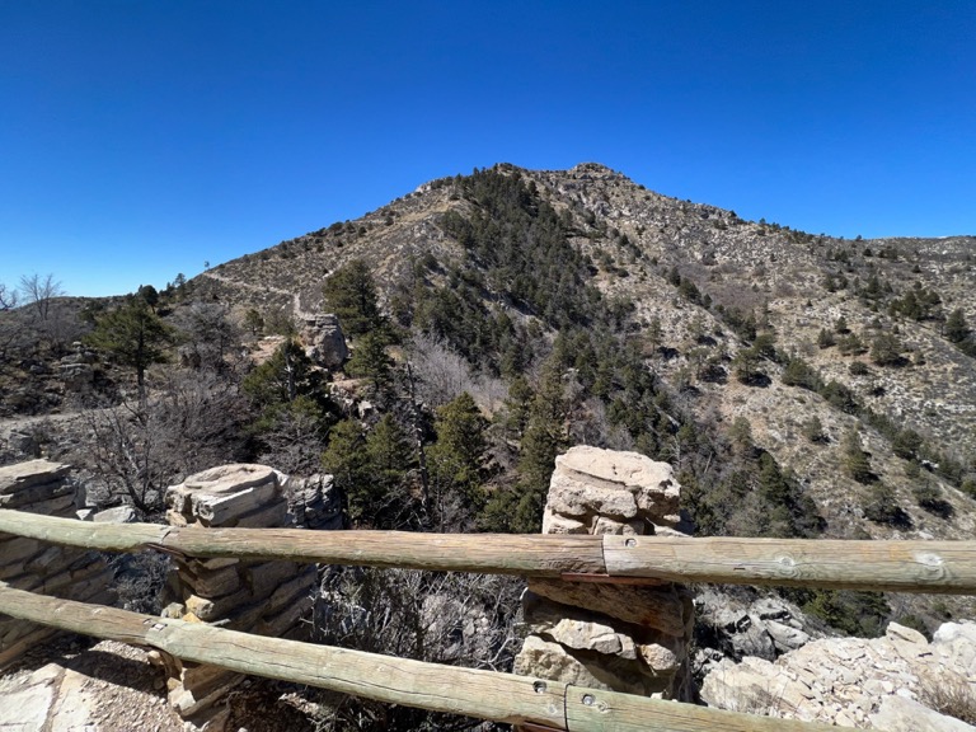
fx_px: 367
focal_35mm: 13
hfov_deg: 106.2
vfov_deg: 89.9
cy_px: 366
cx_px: 488
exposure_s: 1/723
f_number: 1.8
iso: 32
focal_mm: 1.57
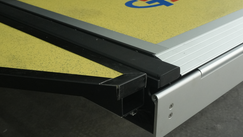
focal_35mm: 52
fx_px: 333
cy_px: 67
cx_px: 140
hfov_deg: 40.0
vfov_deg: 23.2
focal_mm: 27
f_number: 13
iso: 2500
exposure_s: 1/50
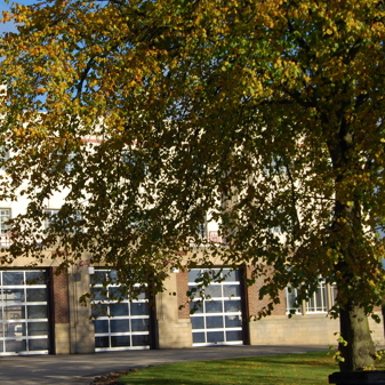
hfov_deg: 19.7
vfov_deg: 19.9
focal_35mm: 87
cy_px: 218
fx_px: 1095
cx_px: 66
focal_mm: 30
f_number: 8
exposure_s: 1/250
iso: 100
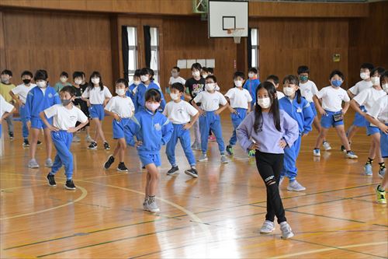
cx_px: 194
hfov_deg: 26.0
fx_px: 840
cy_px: 130
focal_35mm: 78
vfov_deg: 17.5
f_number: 5.6
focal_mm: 52
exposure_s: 1/800
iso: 5000
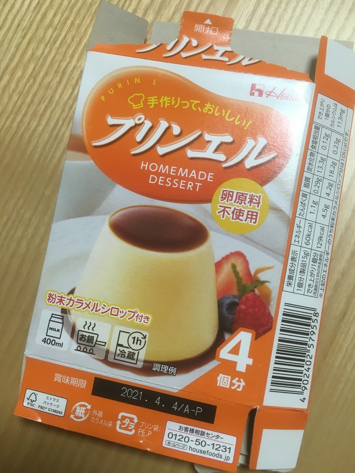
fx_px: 397
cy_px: 236
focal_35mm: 29
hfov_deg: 48.2
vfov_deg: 61.7
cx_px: 178
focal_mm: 4.15
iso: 64
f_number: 2.2
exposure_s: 1/30
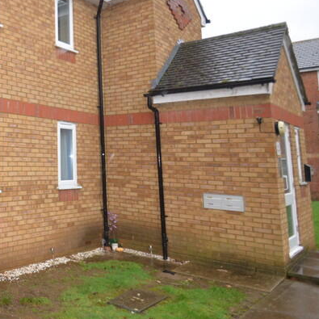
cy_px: 94
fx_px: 344
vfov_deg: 48.5
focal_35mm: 33
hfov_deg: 39.1
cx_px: -45
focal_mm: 10
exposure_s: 1/160
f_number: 3.5
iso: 200
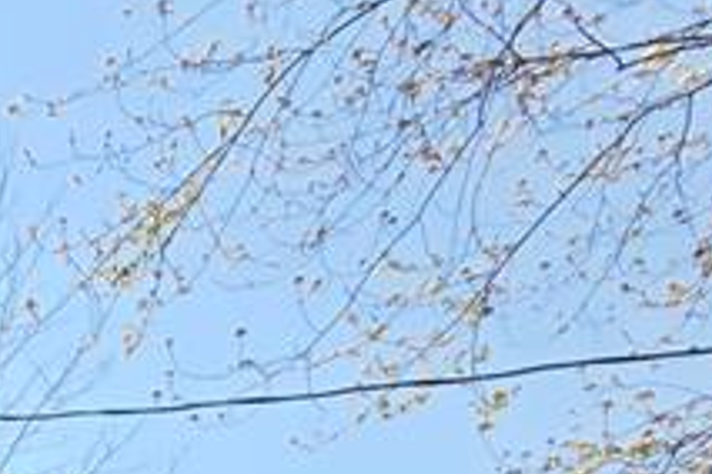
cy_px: 1028
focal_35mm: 65
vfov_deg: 15.3
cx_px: -789
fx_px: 1285
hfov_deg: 17.9
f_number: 2.2
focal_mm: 2.2
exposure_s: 1/2000
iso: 80
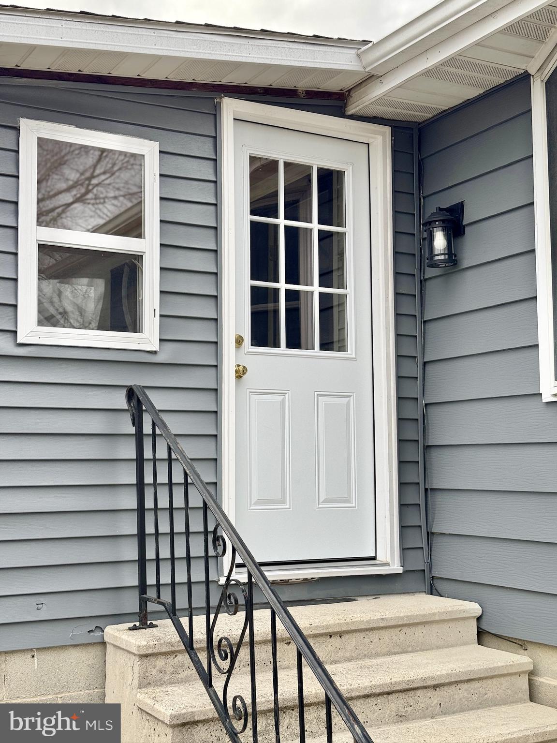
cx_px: 278
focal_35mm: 48
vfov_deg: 39.7
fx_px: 1030
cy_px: 372
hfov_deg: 30.3
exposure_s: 1/558
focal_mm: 6.76
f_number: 1.78
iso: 64
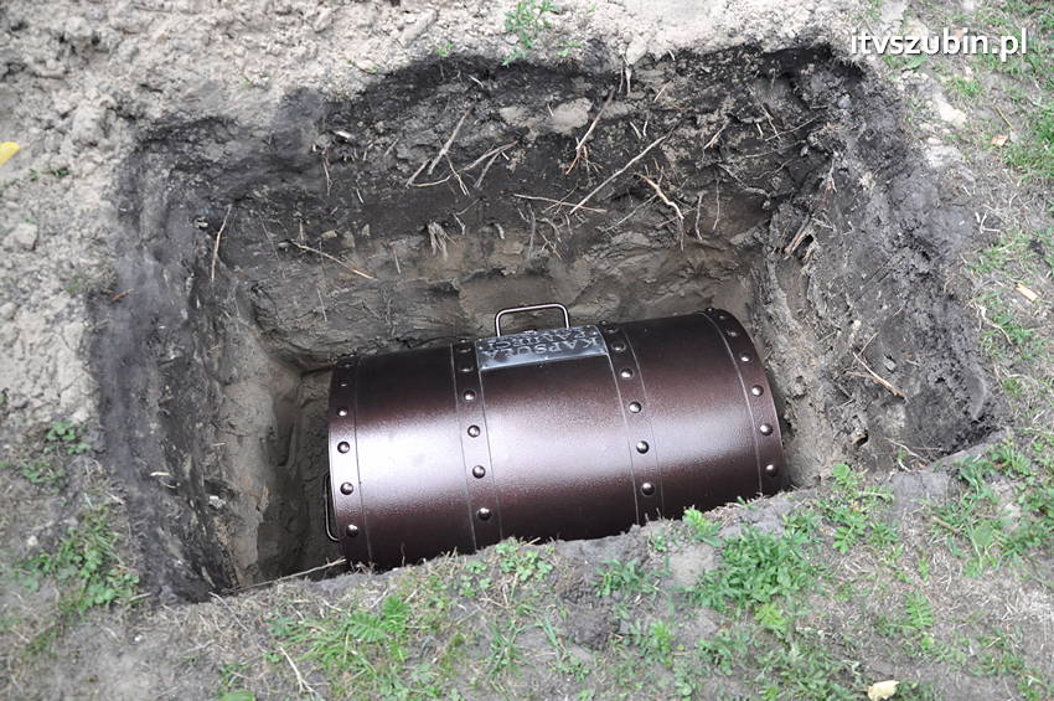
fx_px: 790
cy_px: 350
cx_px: 527
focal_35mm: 27
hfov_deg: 67.4
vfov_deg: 47.8
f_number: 6.3
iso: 1250
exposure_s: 1/250
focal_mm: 18
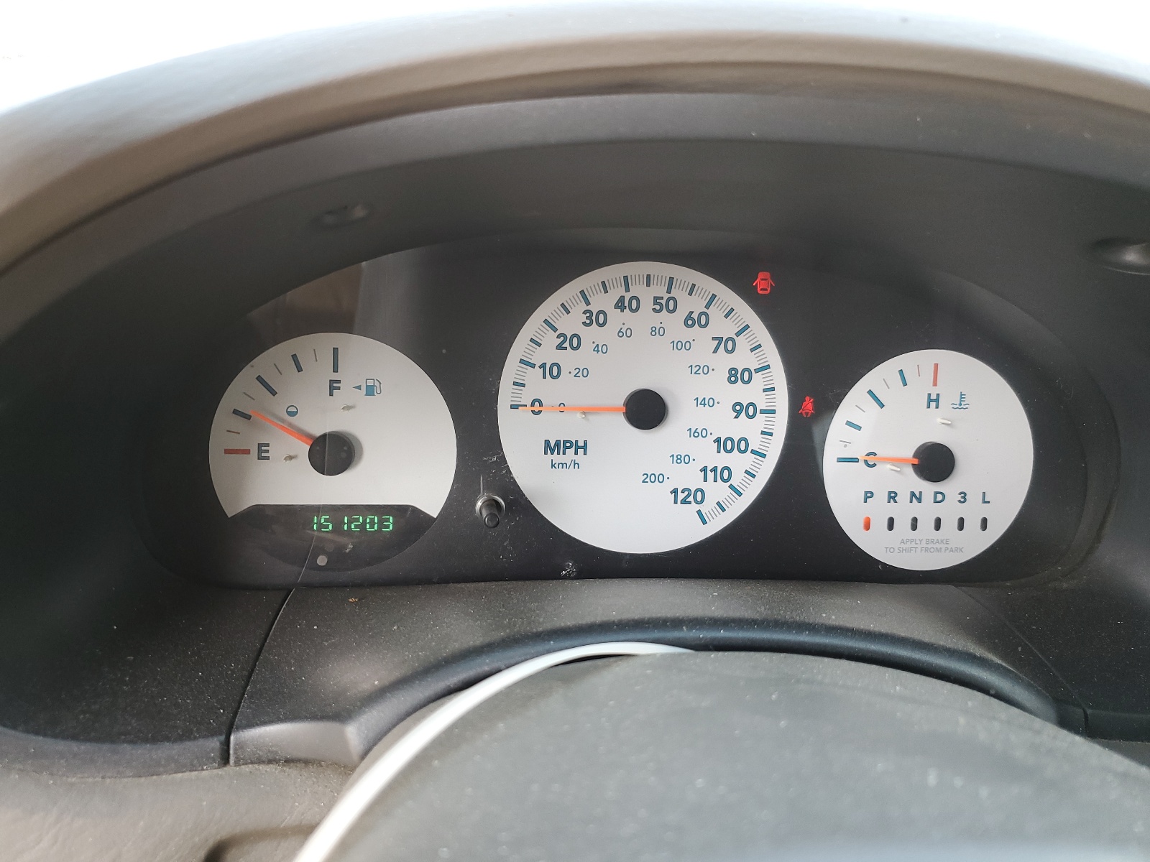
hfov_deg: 67.3
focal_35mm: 26
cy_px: 431
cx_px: 575
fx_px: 864
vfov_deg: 53.1
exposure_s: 1/120
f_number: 1.5
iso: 68
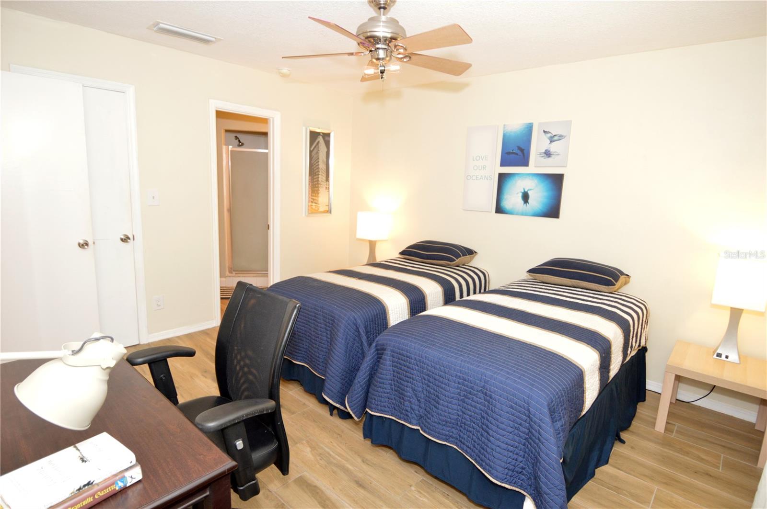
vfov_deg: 67.3
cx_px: 384
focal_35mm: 18
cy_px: 254
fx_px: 383
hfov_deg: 90.1
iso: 1100
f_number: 4
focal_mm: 12
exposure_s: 1/60
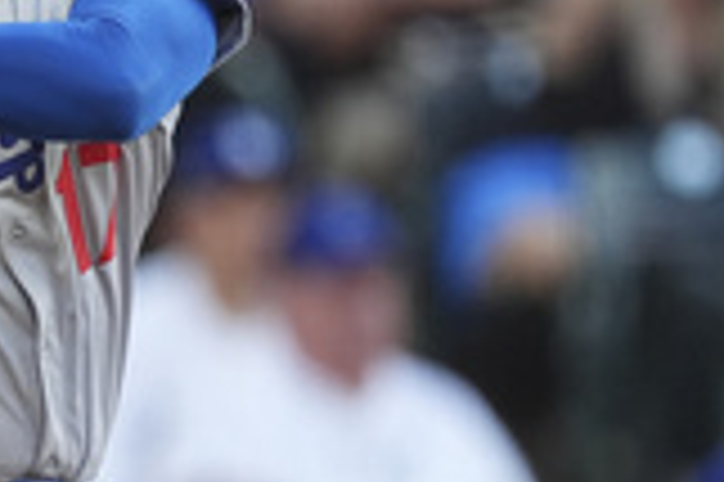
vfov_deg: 0.7
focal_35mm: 1906
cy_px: 255
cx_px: -63
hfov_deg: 1.1
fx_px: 38292
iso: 2000
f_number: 4
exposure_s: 1/1600
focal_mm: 600
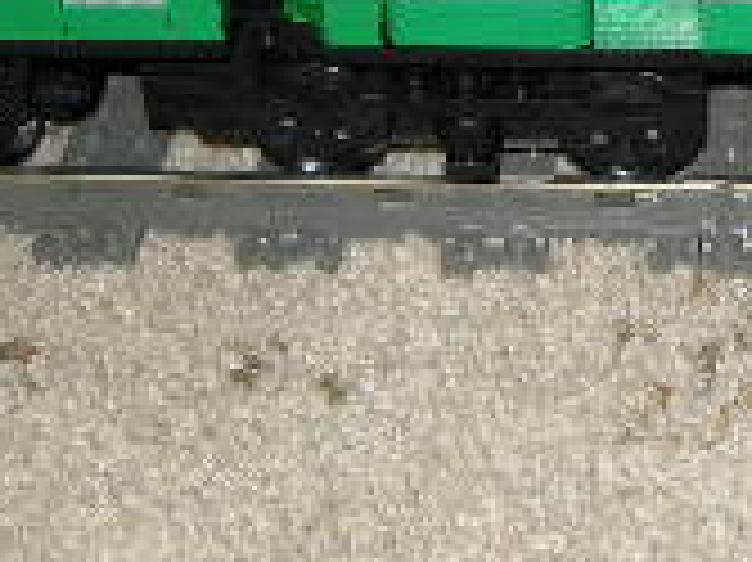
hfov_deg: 14.2
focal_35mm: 134
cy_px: -85
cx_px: 950
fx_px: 2909
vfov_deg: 10.9
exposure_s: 1/60
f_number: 2.7
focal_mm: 7.5
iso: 64
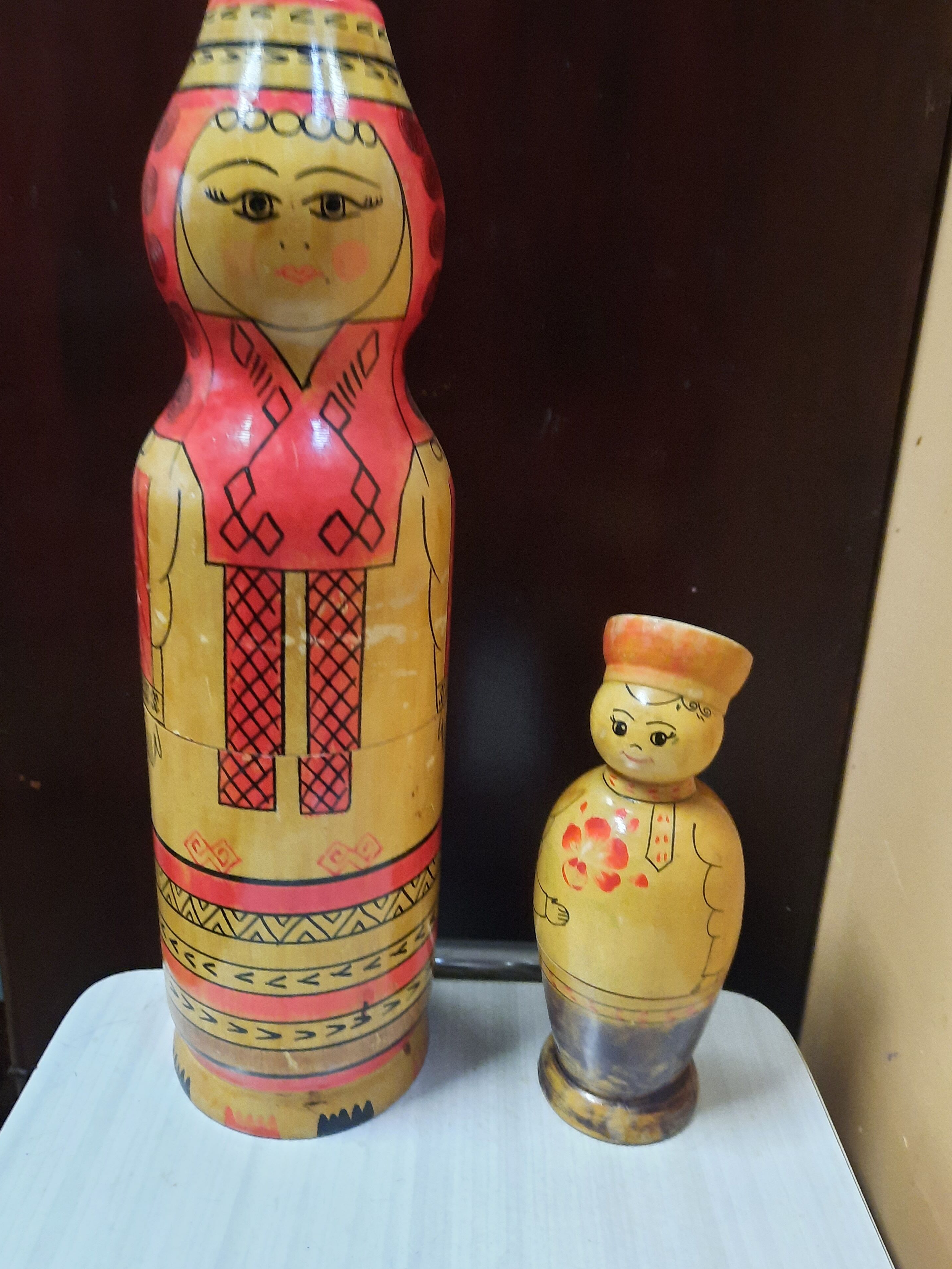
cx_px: 486
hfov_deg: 53.1
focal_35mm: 26
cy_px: 623
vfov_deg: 67.3
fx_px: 953
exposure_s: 1/25
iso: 500
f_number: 2
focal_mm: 4.6
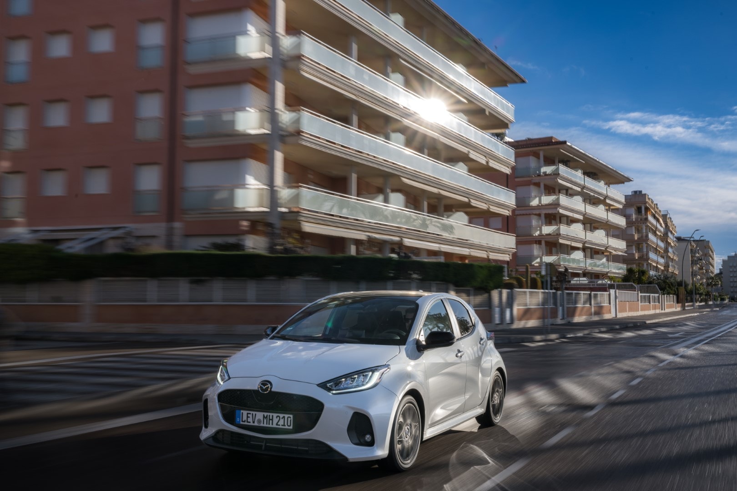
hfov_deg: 56.5
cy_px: 246
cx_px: 368
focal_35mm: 34
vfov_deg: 39.4
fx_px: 686
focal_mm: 33.5
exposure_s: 1/20
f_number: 16
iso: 64
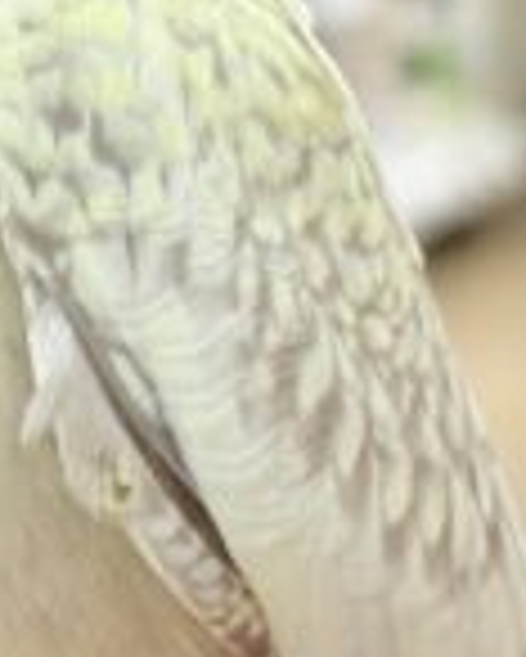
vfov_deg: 8.6
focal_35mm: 222
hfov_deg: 6.9
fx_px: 4315
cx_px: -234
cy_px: -234
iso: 64
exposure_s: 1/50
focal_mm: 5.96
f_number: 1.6
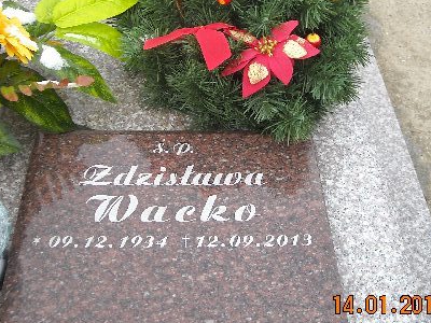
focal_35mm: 56
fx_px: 697
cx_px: 198
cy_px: 101
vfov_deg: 25.9
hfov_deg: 34.3
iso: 64
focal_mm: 5.7
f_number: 2.8
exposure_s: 1/141
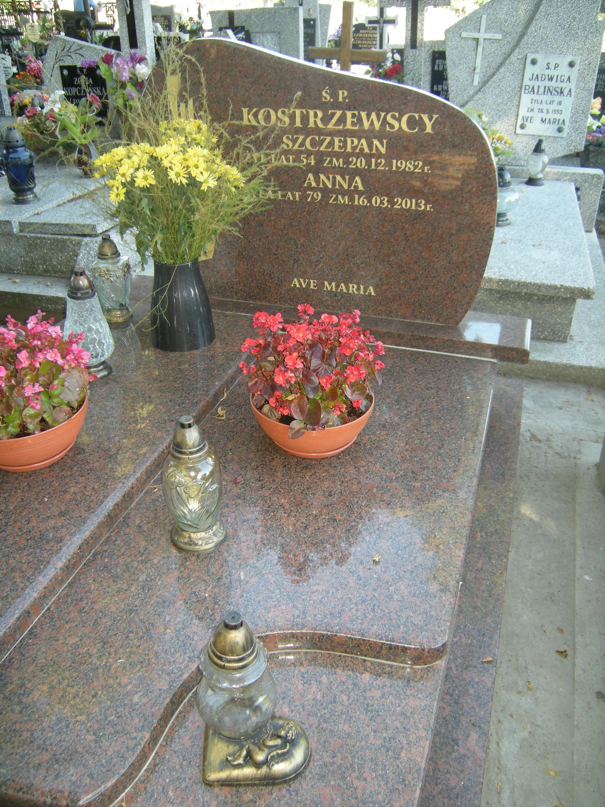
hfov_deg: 49.7
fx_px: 652
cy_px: 404
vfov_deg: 63.4
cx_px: 302
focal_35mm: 28
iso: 84
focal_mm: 4.7
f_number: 2.8
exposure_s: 1/52.7
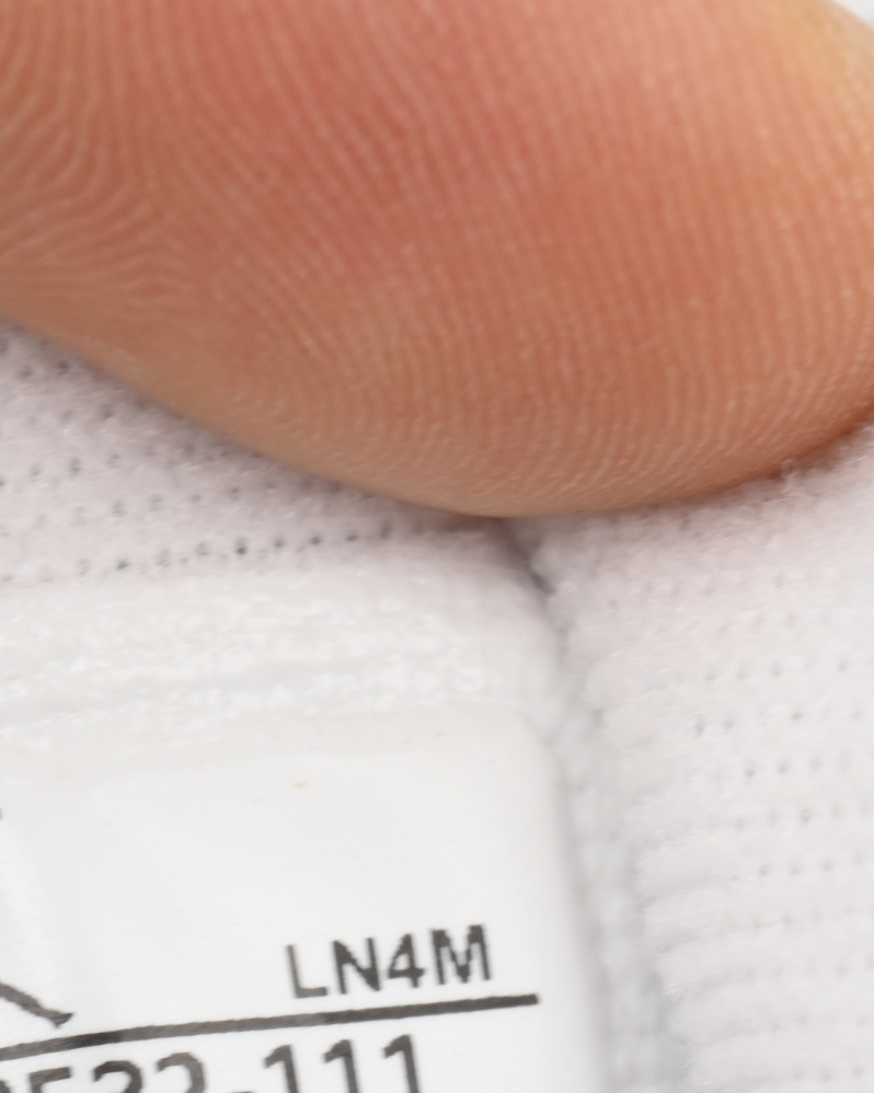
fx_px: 15072
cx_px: -244
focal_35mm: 466
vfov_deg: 4.1
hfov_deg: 3.3
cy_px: 1505
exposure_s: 1/100
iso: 400
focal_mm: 120
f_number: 11
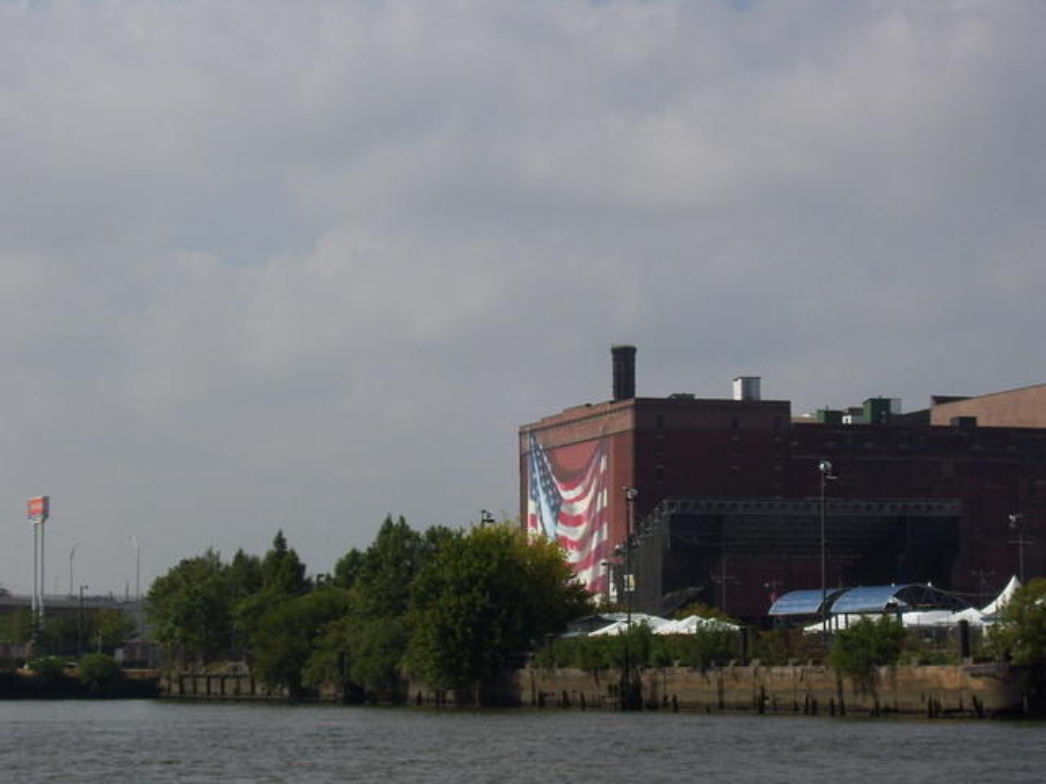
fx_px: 3263
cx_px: 523
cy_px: 392
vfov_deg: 13.7
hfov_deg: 18.2
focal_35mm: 108
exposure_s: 1/320
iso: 80
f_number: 8
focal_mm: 18
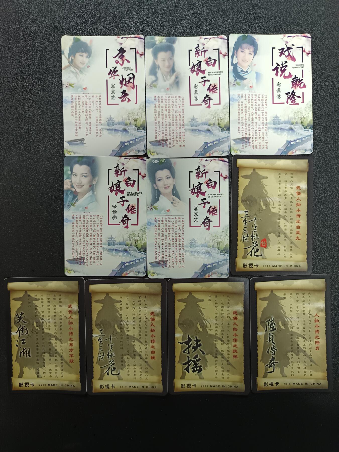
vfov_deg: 71.6
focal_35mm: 24
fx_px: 313
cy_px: 226
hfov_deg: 56.8
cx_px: 170
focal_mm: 5.31
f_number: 1.7
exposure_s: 1/50
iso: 758
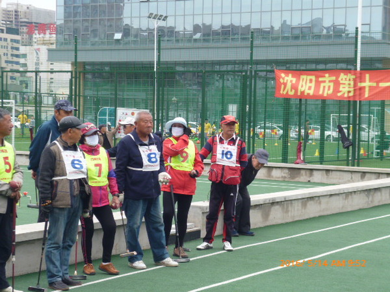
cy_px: 146
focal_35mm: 83
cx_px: 195
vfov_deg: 17.8
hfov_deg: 23.6
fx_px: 935
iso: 125
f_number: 5.1
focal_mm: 14.8
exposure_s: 1/100
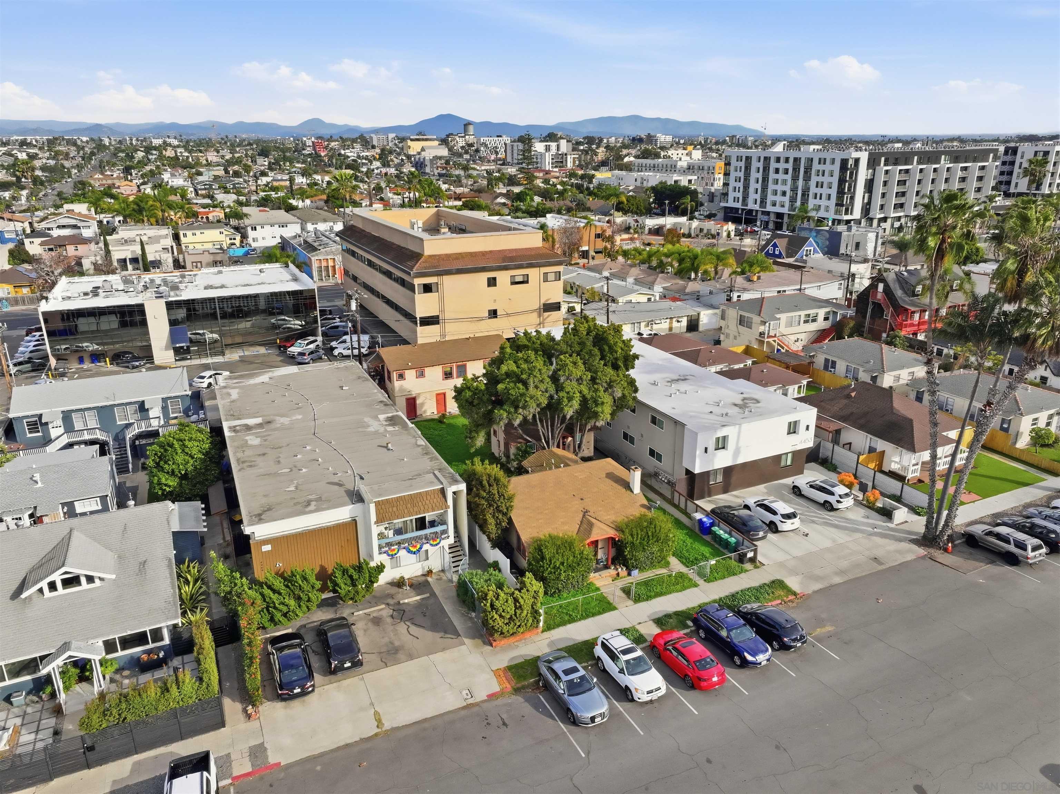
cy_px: 397
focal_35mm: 24
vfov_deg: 56.8
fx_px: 735
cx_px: 530
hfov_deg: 71.6
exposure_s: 1/240
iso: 400
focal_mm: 12.3
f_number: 8
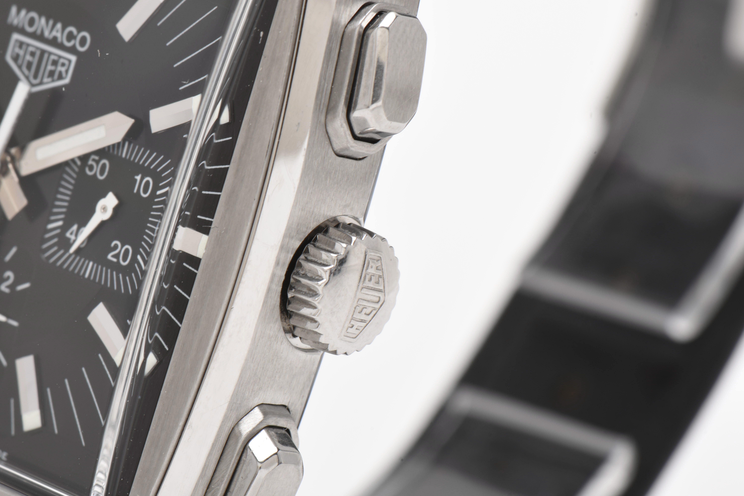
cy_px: 248
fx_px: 2635
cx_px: 372
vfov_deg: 10.8
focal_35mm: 128
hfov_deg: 16.1
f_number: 20
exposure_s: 1/100
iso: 100
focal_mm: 85
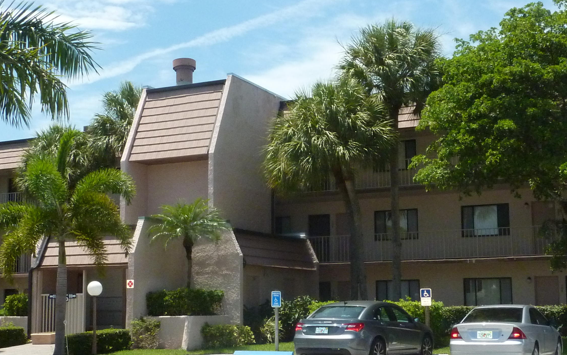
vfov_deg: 24.0
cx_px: 290
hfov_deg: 37.5
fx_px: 834
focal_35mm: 54
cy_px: 195
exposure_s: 1/1300
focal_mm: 5.3
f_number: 6.3
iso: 400
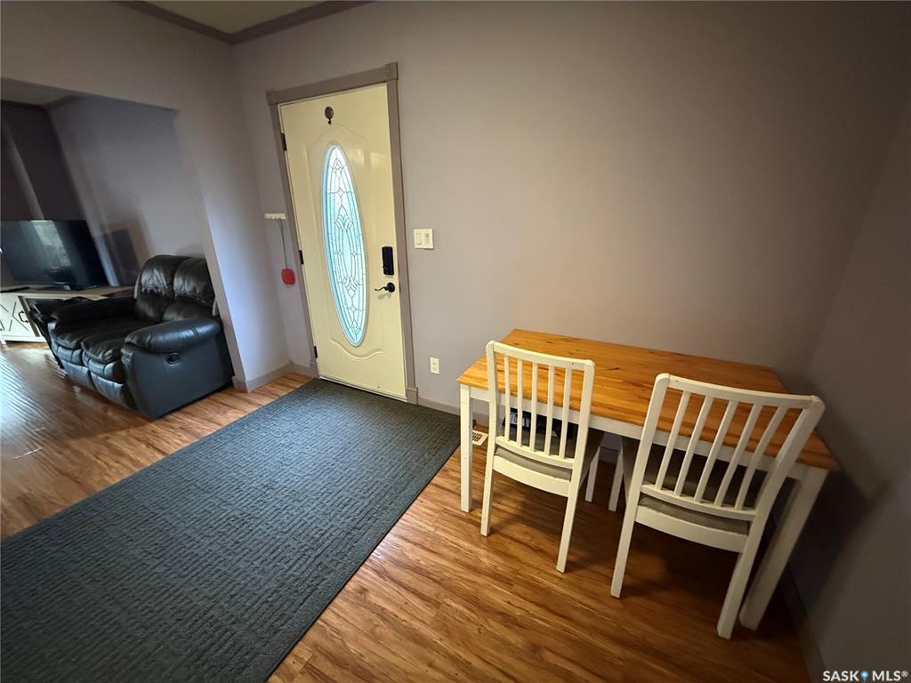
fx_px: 368
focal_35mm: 14
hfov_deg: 102.1
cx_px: 456
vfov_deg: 85.7
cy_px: 342
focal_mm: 2.22
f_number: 2.2
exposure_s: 1/60
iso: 1250
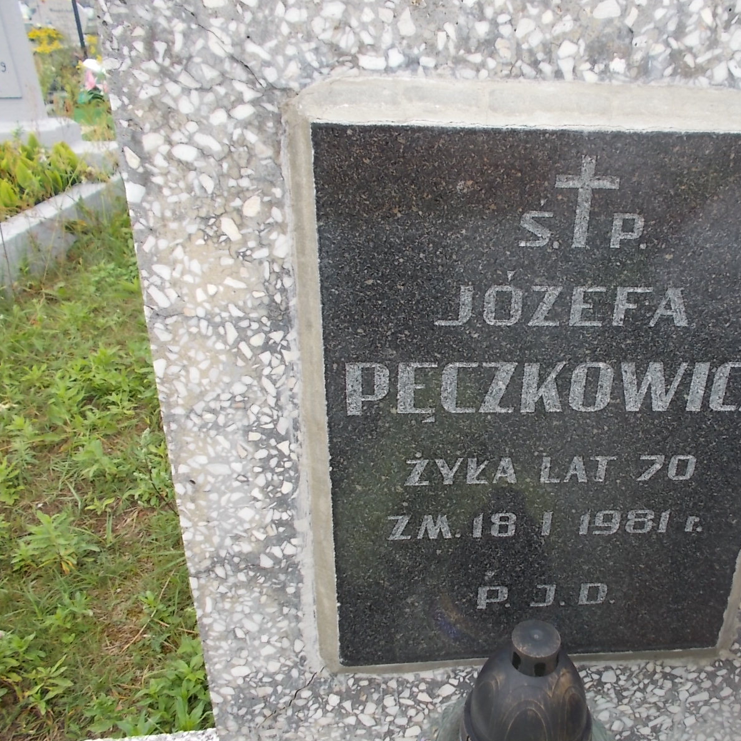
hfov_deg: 51.6
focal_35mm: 31
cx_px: 494
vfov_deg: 52.5
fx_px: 751
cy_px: 369
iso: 80
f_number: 3.2
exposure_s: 1/250
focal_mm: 4.6
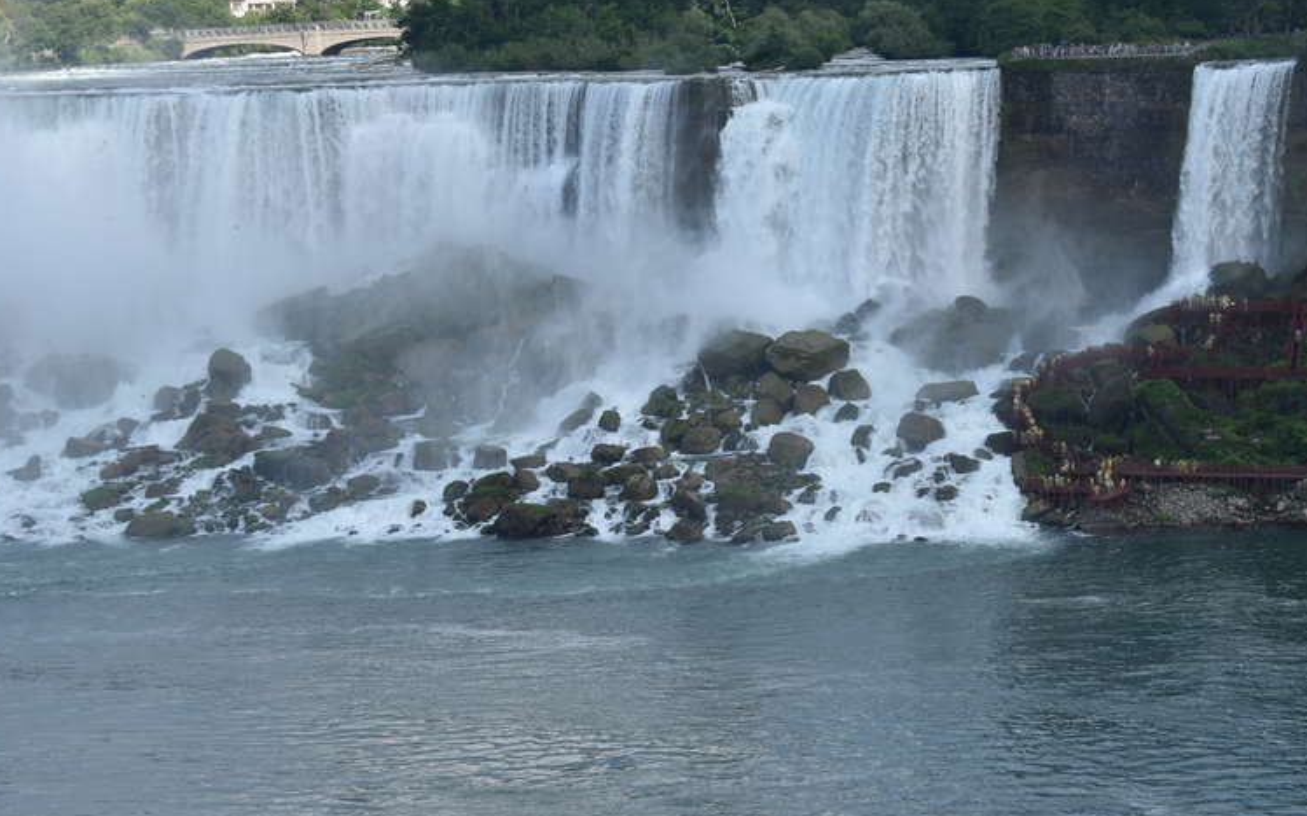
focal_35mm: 96
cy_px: 344
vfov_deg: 13.6
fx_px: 3418
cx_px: 844
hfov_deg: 21.6
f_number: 8
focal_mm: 55
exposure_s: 1/250
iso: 100
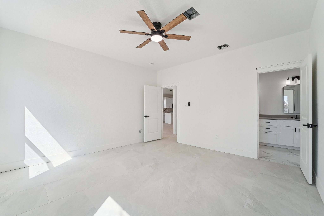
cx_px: 162
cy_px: 108
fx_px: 126
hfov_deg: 104.3
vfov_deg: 81.2
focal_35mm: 14
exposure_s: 1/250
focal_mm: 14
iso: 500
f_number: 8
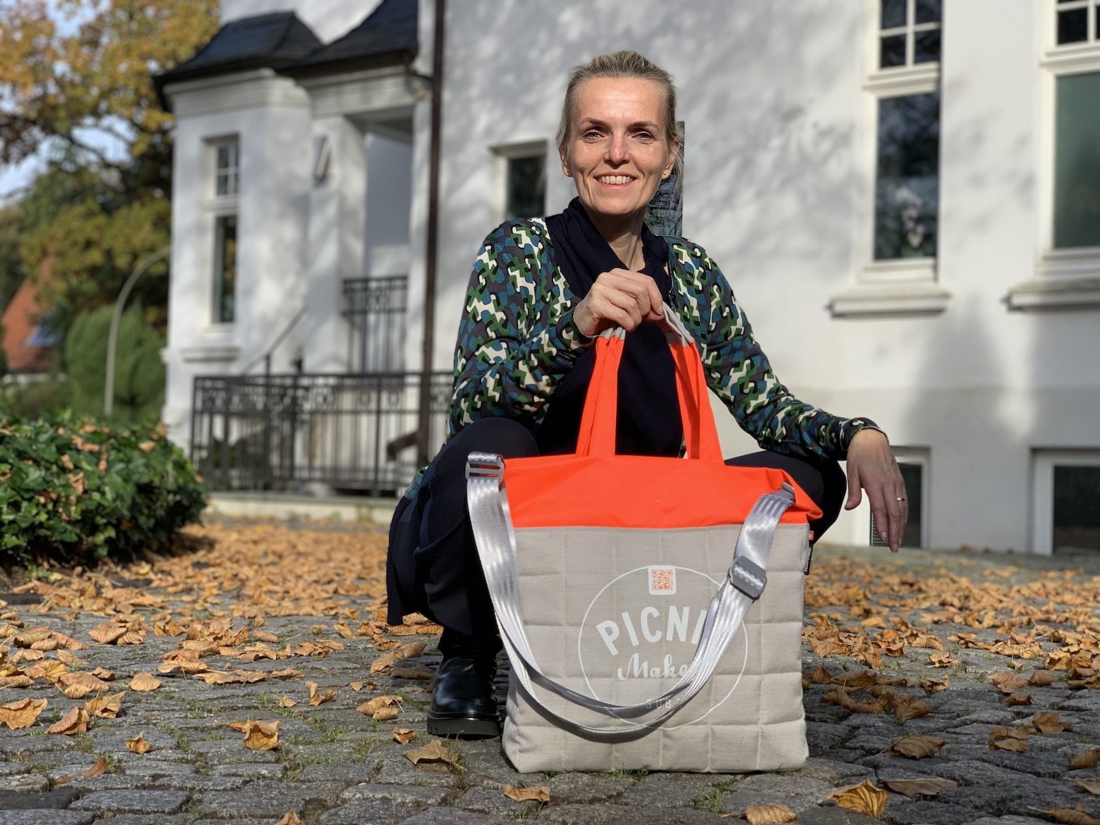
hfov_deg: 36.8
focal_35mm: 52
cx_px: 550
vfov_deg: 28.0
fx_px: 1653
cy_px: 412
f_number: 2.4
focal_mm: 6
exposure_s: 1/639
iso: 16
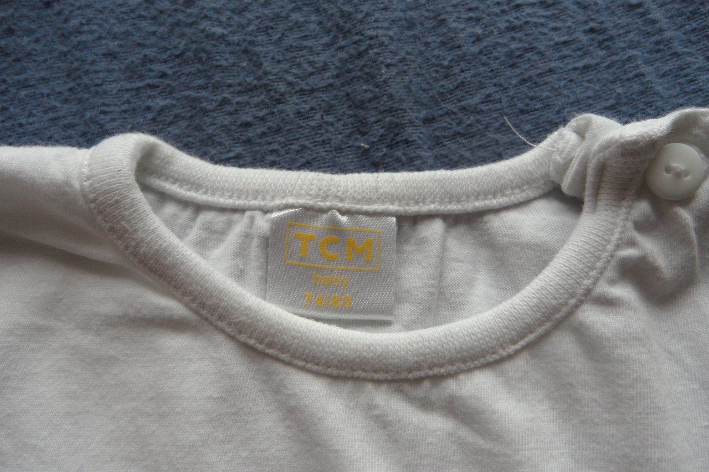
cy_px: 247
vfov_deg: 49.5
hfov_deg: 69.4
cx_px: 357
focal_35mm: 26
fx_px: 512
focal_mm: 4.1
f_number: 2.9
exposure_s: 1/180
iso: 80
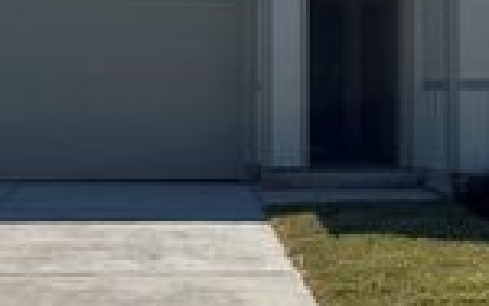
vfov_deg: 15.3
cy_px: 50
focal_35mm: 85
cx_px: 241
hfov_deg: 24.3
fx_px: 1134
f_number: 1.78
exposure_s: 1/10417
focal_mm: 6.76
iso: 80
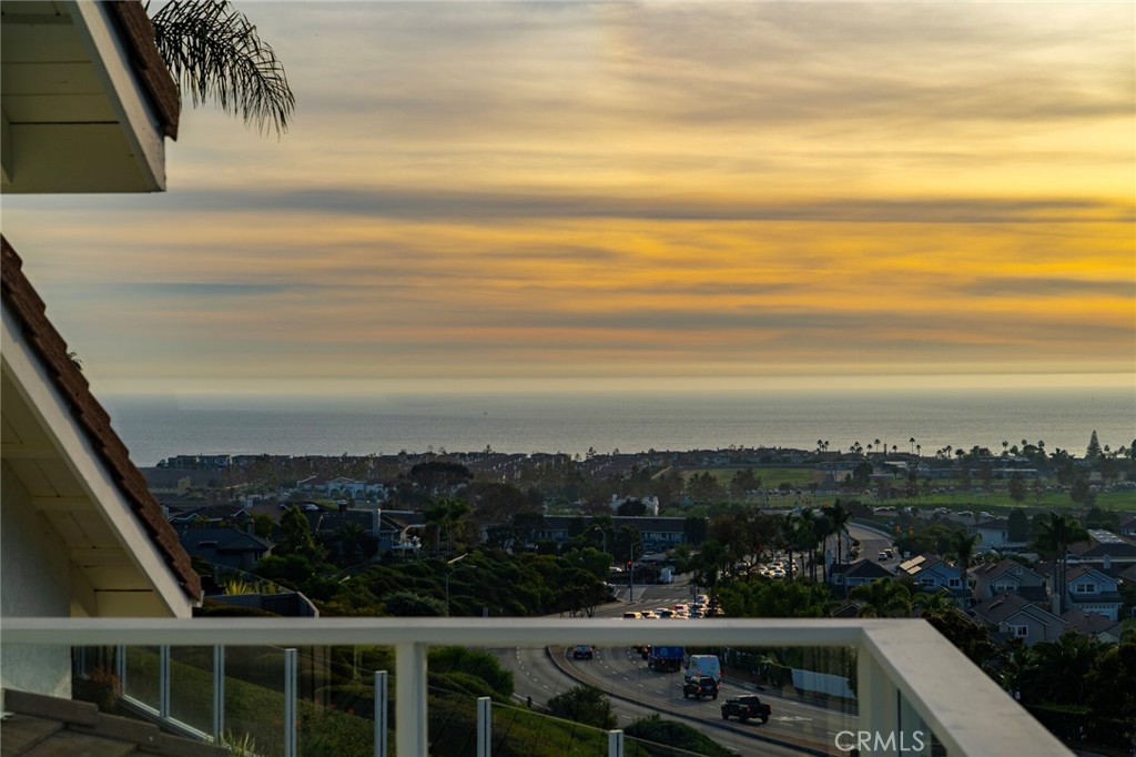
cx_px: 568
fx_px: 1861
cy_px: 378
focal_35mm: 59
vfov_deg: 23.0
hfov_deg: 33.9
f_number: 7.1
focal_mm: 59
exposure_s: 1/500
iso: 100
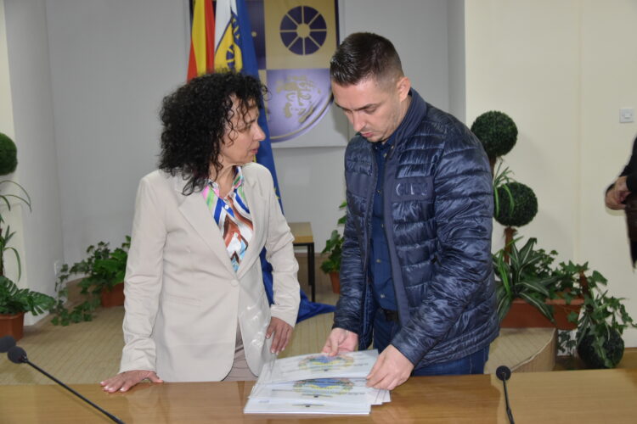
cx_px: 318
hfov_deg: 46.4
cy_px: 212
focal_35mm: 42
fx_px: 743
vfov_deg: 31.9
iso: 800
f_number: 4
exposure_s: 1/60
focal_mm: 28
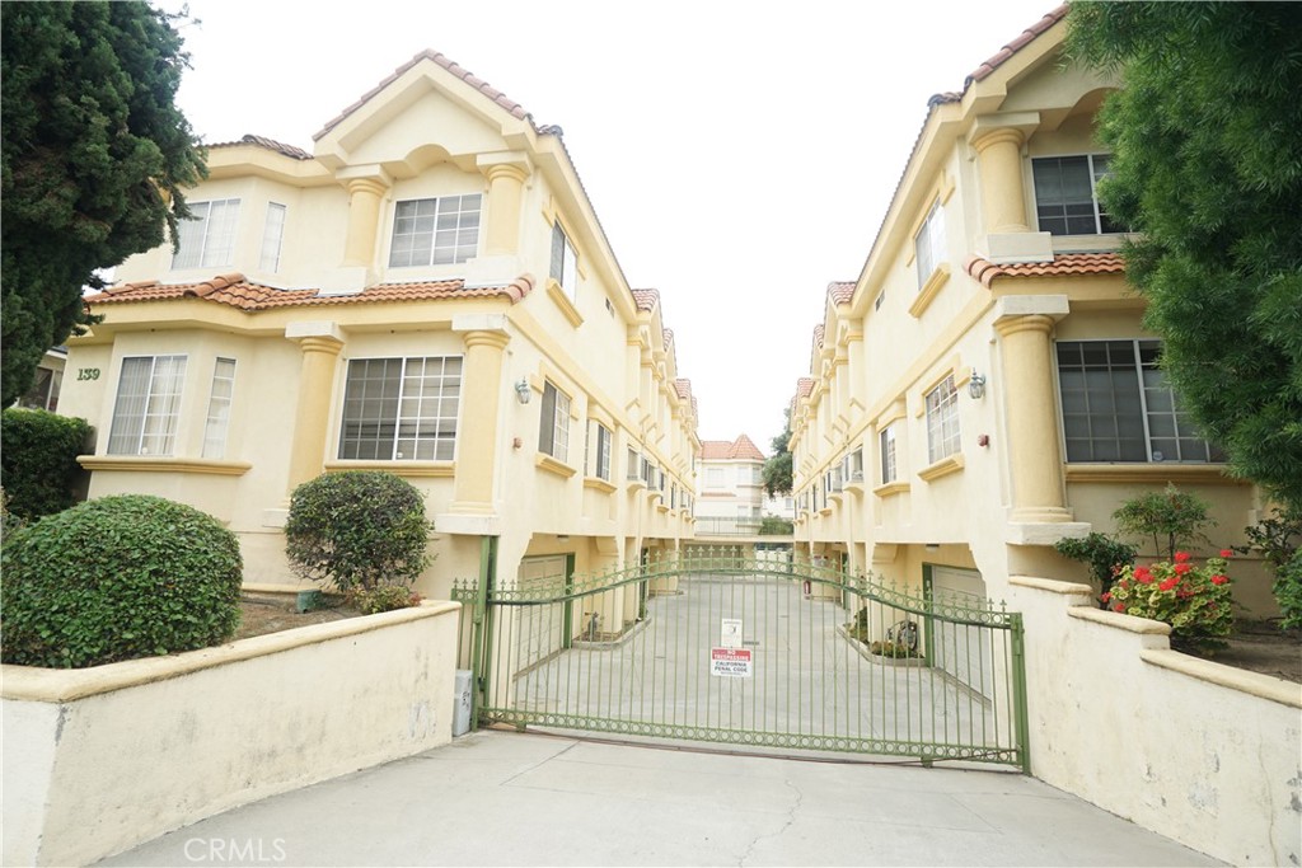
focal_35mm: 16
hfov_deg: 96.7
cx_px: 651
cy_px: 434
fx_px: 579
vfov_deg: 73.8
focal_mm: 16
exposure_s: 1/60
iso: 100
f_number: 5
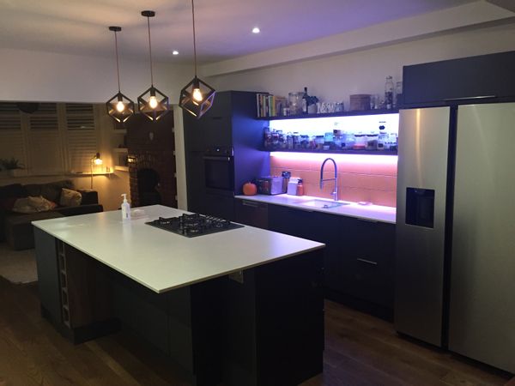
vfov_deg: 48.2
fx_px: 431
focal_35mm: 29
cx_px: 258
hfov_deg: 61.7
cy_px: 193
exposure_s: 1/17
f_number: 2.2
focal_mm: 4.15
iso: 250
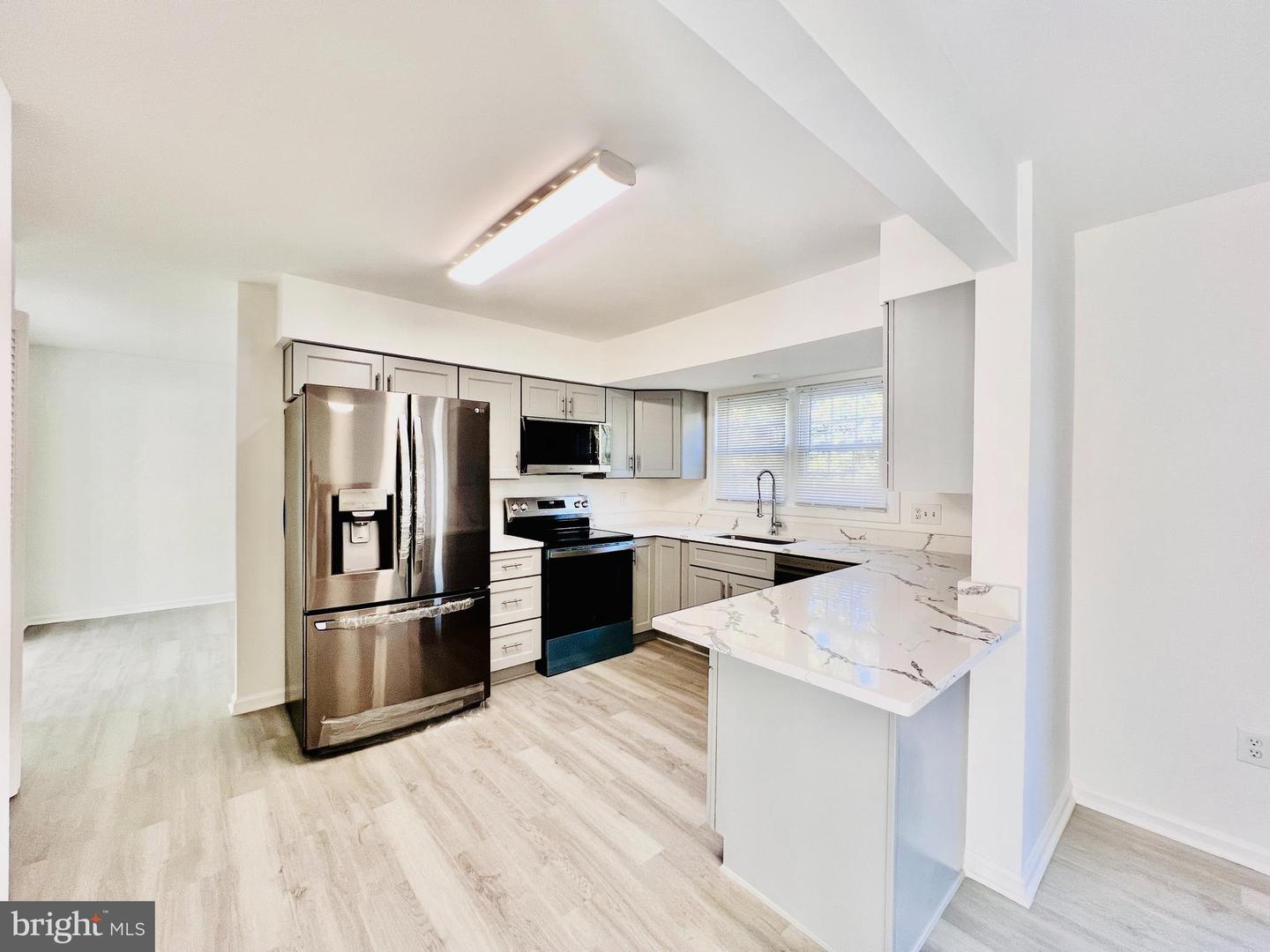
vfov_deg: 89.9
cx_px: 635
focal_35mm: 13
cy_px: 476
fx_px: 477
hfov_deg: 106.2
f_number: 1.8
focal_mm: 1.57
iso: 160
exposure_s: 1/120
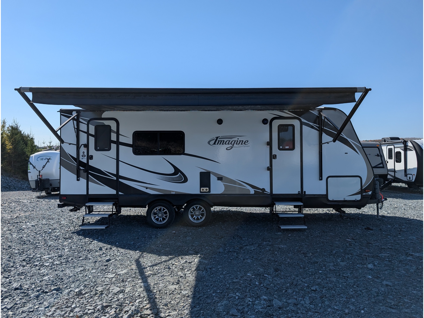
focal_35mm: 24
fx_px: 294
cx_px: 212
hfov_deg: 71.6
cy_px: 159
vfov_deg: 56.8
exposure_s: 1/1541
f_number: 1.68
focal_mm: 6.9
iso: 19
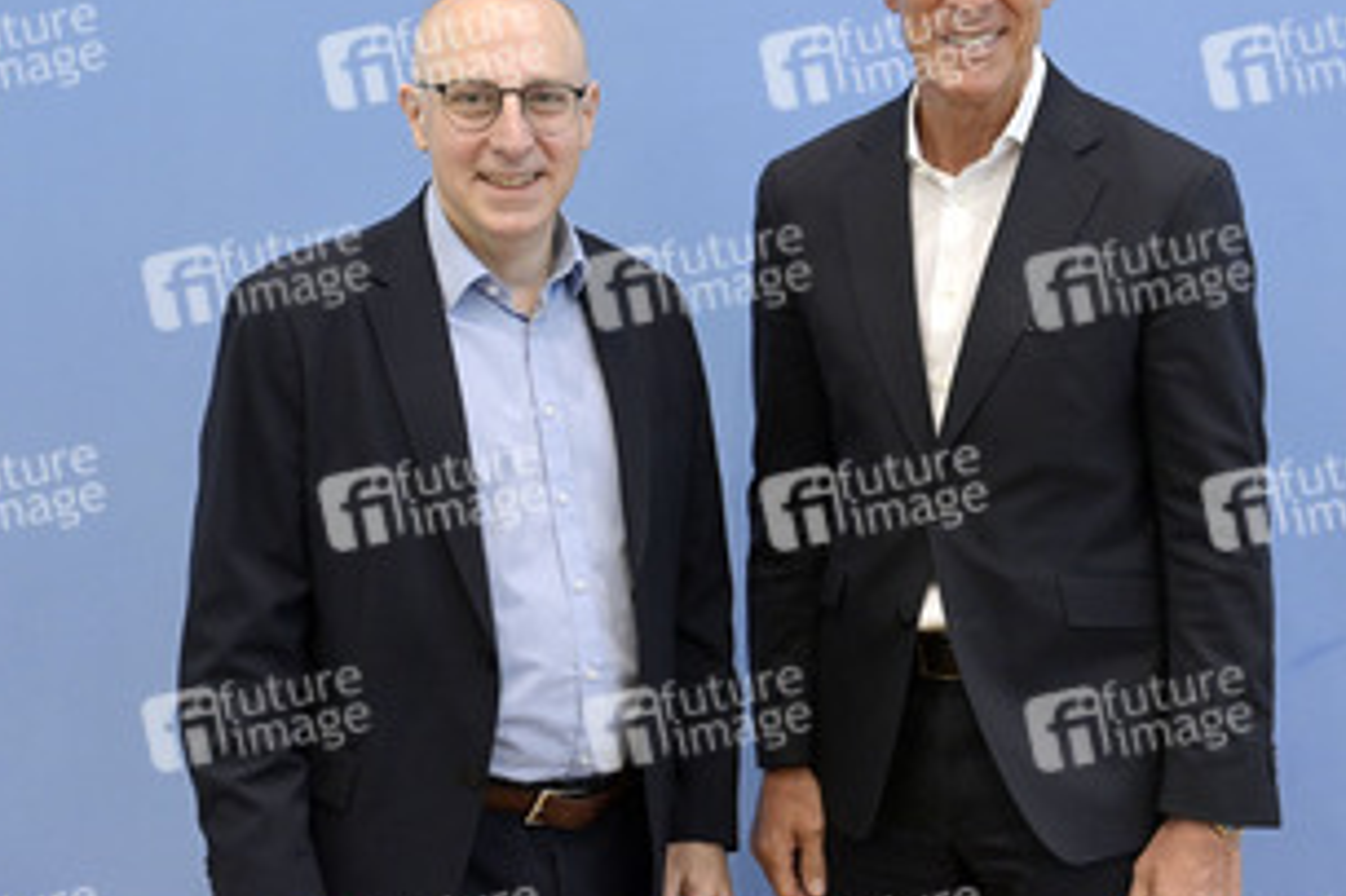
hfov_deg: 30.9
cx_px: 757
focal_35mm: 65
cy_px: 388
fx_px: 2429
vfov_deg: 20.9
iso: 4000
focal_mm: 44
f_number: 5.6
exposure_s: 1/400
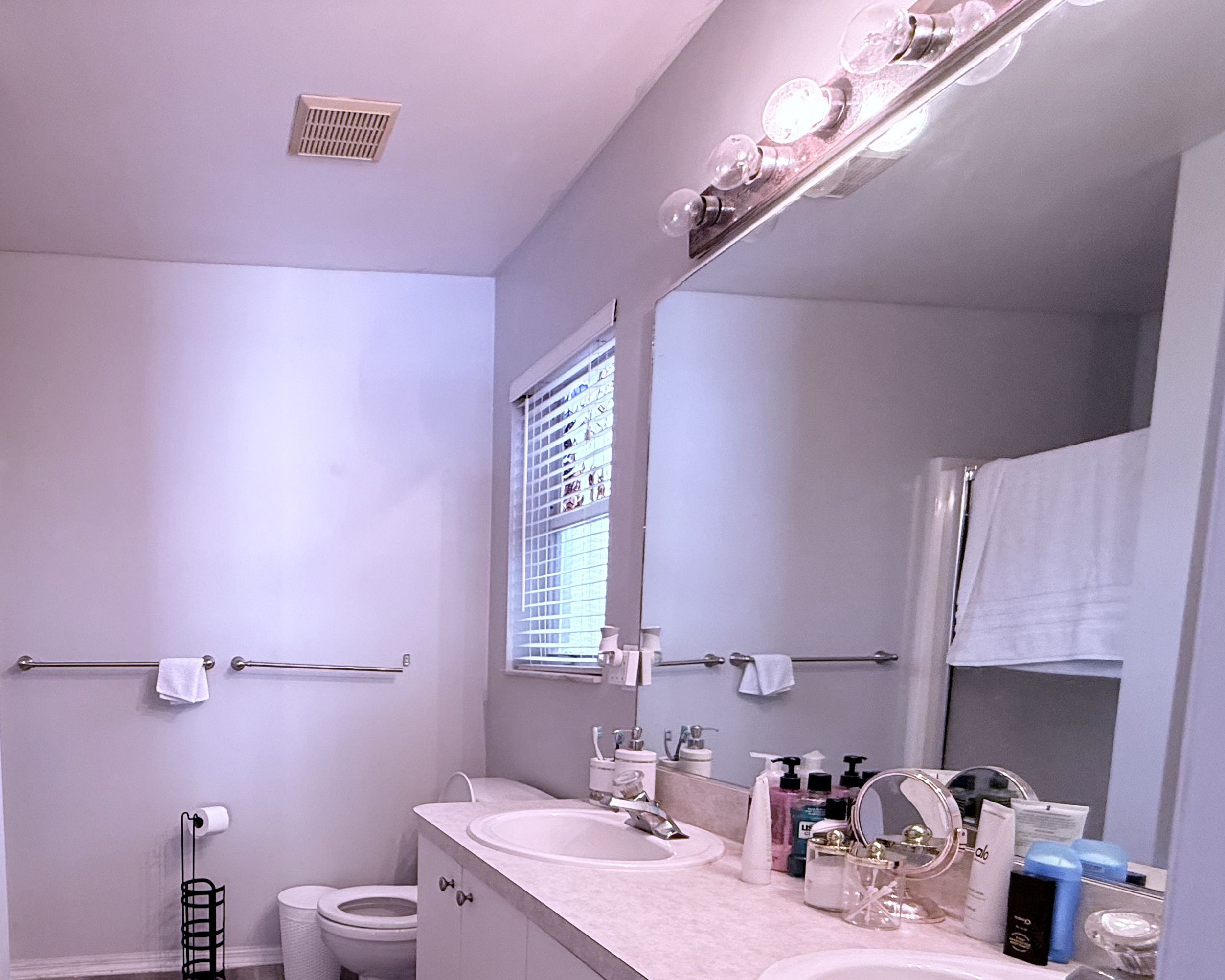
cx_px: 299
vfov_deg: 59.8
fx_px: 798
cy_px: 734
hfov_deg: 69.8
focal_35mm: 22
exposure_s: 1/60
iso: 250
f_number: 2.2
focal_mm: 2.22
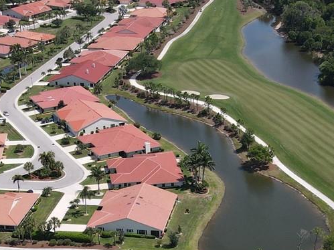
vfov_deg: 18.1
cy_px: 305
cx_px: 194
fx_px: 743
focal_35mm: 77
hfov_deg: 25.3
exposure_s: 1/725
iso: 100
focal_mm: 4.5
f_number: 2.8
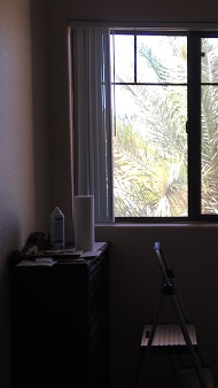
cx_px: 201
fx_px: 442
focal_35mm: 43
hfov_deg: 26.7
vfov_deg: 47.4
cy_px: 192
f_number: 2.2
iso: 32
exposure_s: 1/60
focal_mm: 4.15
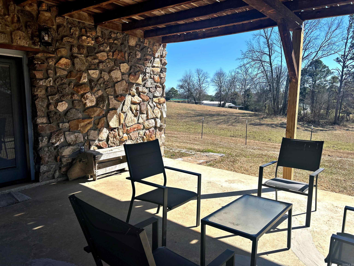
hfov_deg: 67.3
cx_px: 177
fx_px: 266
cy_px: 133
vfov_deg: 53.1
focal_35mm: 26
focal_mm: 5.7
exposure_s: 1/3460
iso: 50
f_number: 1.5
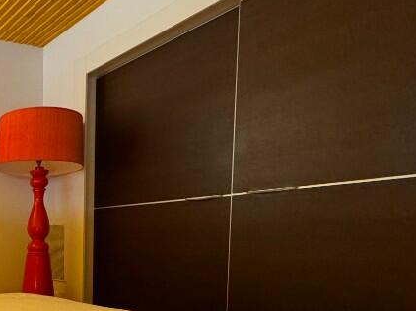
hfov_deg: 41.7
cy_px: 265
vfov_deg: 39.5
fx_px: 408
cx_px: -51
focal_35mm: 34
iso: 320
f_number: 2.2
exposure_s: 1/50
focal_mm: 2.22
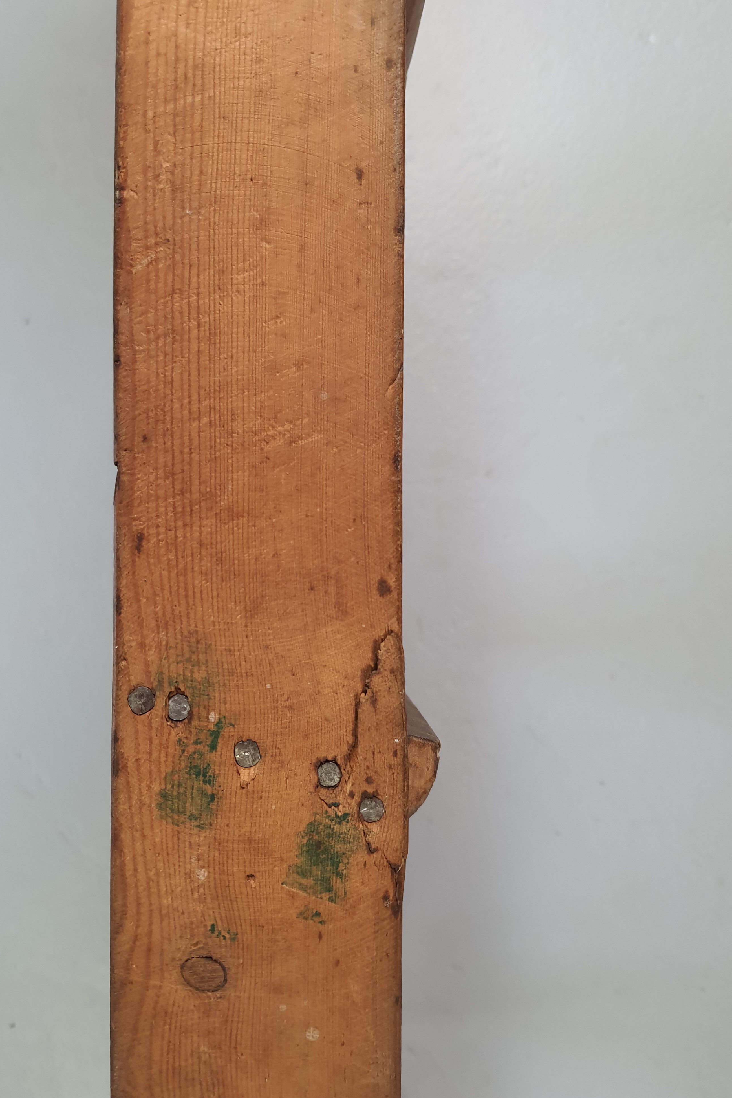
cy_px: 559
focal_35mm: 28
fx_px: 854
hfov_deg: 46.4
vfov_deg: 65.5
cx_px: 341
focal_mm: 4.32
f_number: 1.7
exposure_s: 1/120
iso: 160
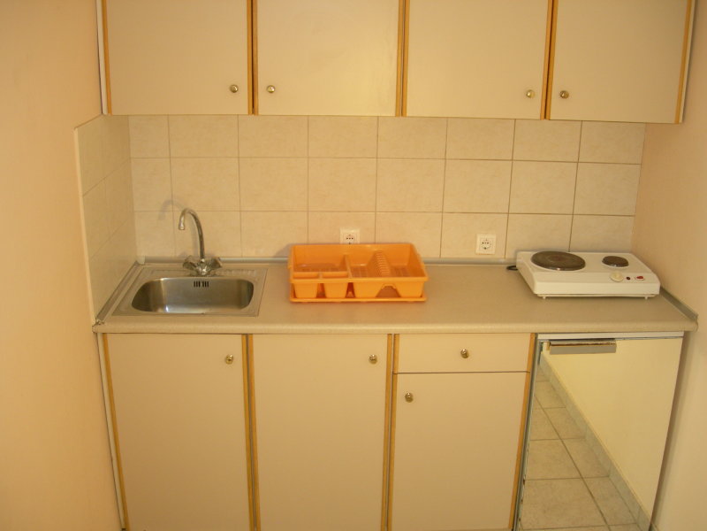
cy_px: 266
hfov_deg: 49.0
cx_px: 354
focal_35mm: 38
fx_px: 776
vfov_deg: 37.7
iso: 144
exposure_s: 1/29.3
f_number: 2.8
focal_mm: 7.8
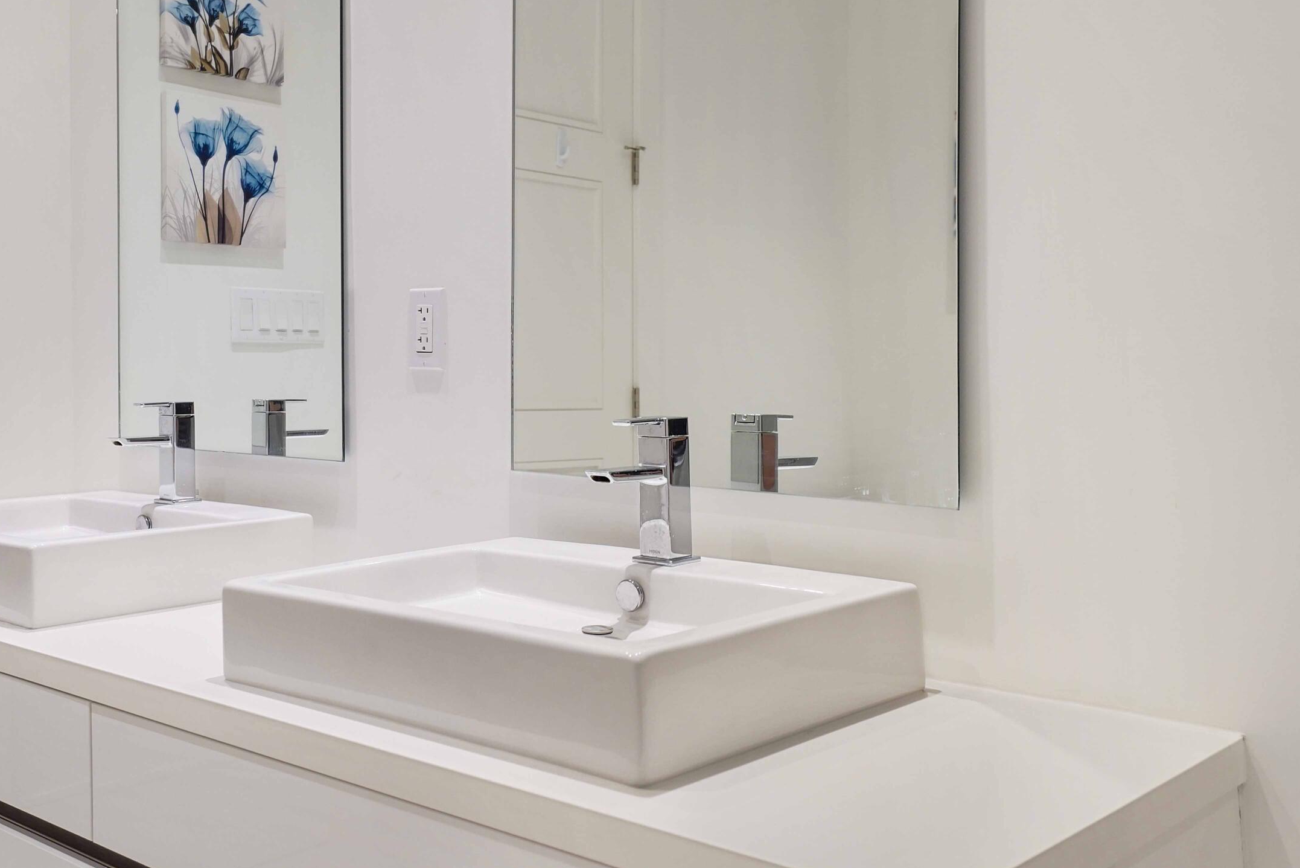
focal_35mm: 39
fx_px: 1409
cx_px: 444
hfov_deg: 48.8
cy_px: 358
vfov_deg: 34.1
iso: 1250
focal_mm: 28
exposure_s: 1/200
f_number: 5
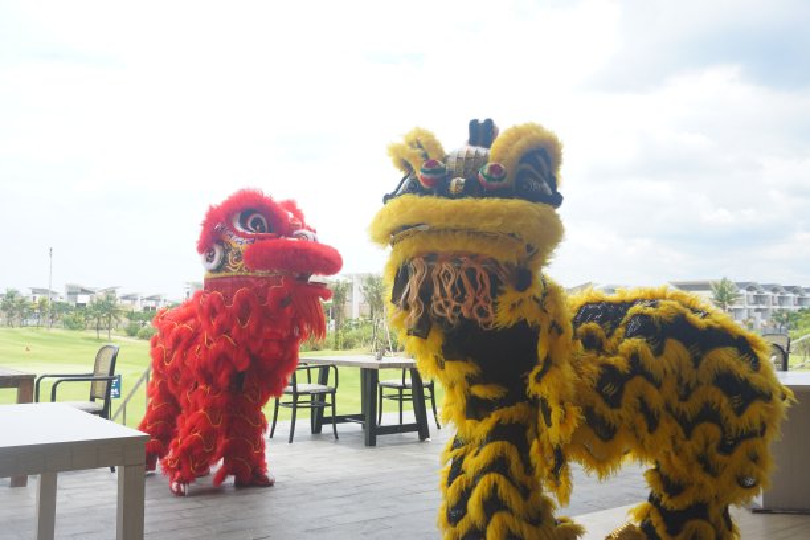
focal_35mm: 34
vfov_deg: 38.4
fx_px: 776
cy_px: 270
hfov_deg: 55.1
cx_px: 405
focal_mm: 23
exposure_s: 1/250
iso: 160
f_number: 6.3
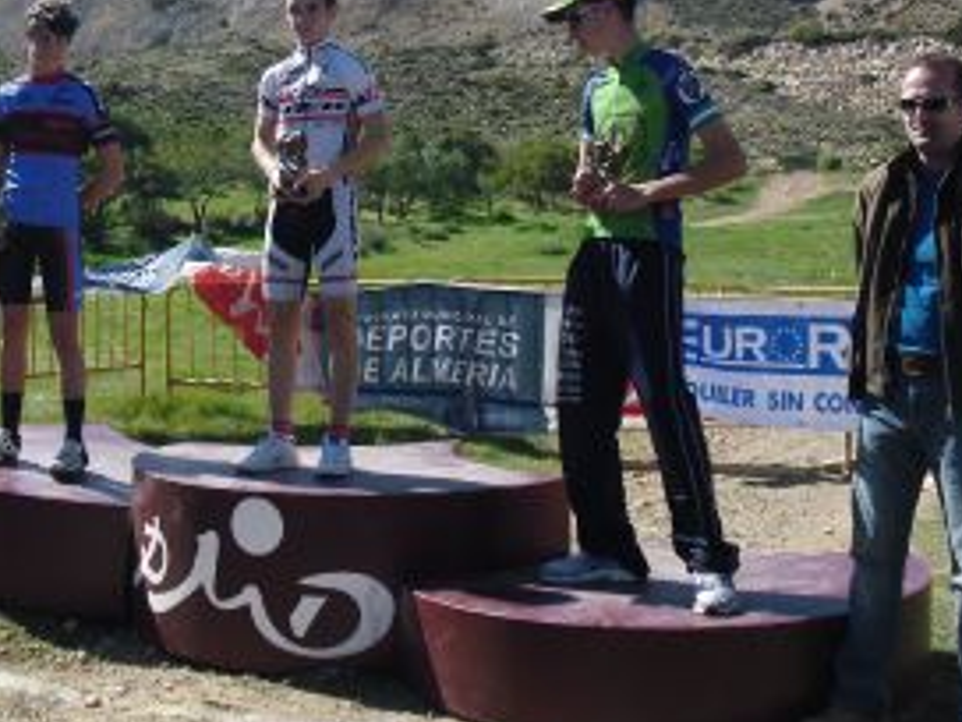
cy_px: 219
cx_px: 421
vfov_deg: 27.3
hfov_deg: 36.1
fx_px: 1473
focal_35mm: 53
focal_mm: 6.3
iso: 100
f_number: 7.8
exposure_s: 1/160
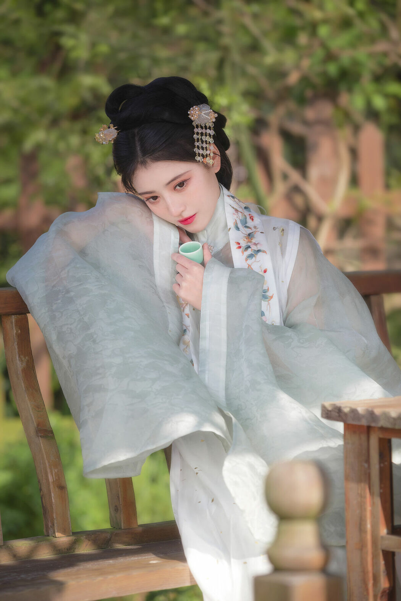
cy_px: 300
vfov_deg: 14.6
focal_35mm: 141
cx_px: 200
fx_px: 2356
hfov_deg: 9.7
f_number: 4
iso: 100
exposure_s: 1/250
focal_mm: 142
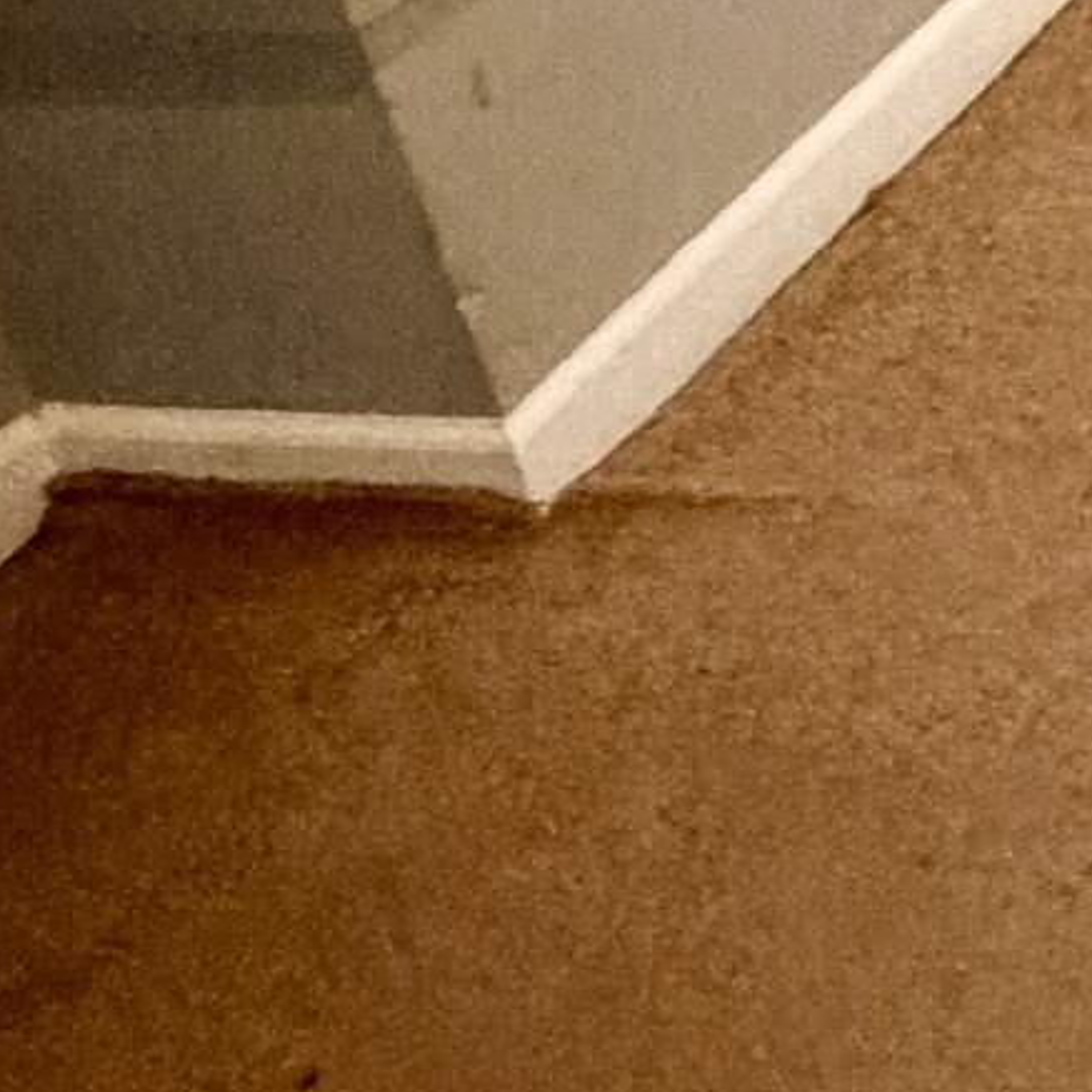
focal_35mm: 87
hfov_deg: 12.1
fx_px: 3105
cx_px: 3091
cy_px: -970
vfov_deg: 16.2
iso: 1000
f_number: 2.2
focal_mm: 2.22
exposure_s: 1/40
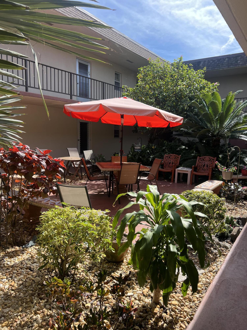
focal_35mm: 26
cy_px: 165
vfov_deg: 67.3
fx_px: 247
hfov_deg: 53.1
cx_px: 124
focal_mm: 5.7
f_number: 1.5
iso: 50
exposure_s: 1/1344
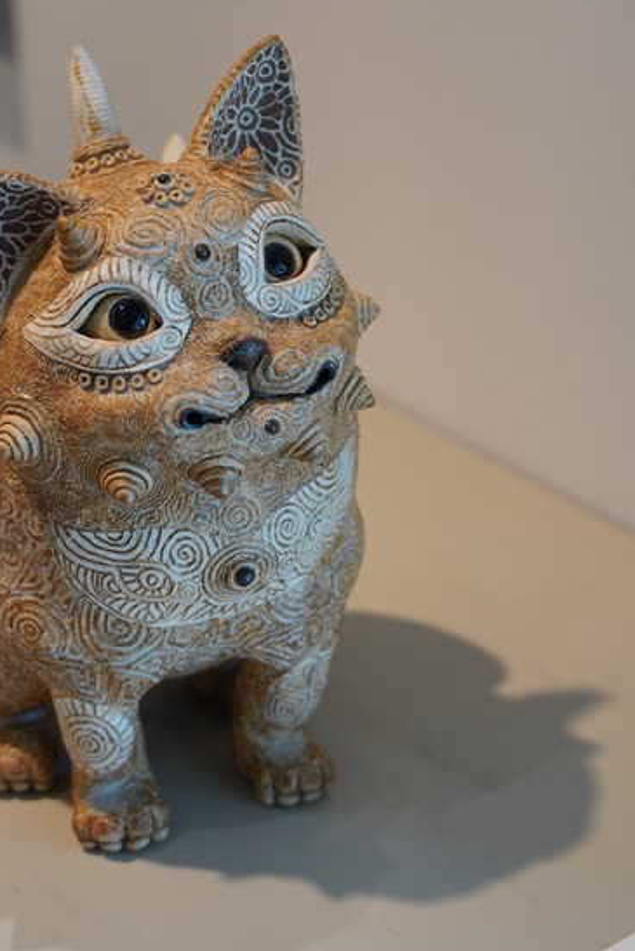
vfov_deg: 25.6
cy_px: 382
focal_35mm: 79
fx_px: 2089
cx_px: 247
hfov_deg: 17.3
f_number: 2.8
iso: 640
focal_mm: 40
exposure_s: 1/80
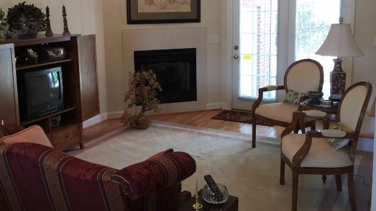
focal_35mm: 40
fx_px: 399
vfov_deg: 29.4
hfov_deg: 50.4
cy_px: 68
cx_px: 165
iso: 40
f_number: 2.2
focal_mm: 4.15
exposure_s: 1/15
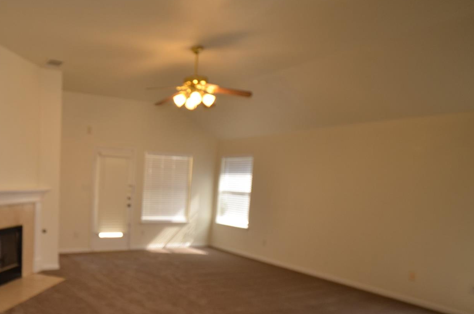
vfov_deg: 50.0
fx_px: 328
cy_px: 213
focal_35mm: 25
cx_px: 94
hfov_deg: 65.1
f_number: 4.5
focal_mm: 10
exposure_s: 1/60
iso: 250
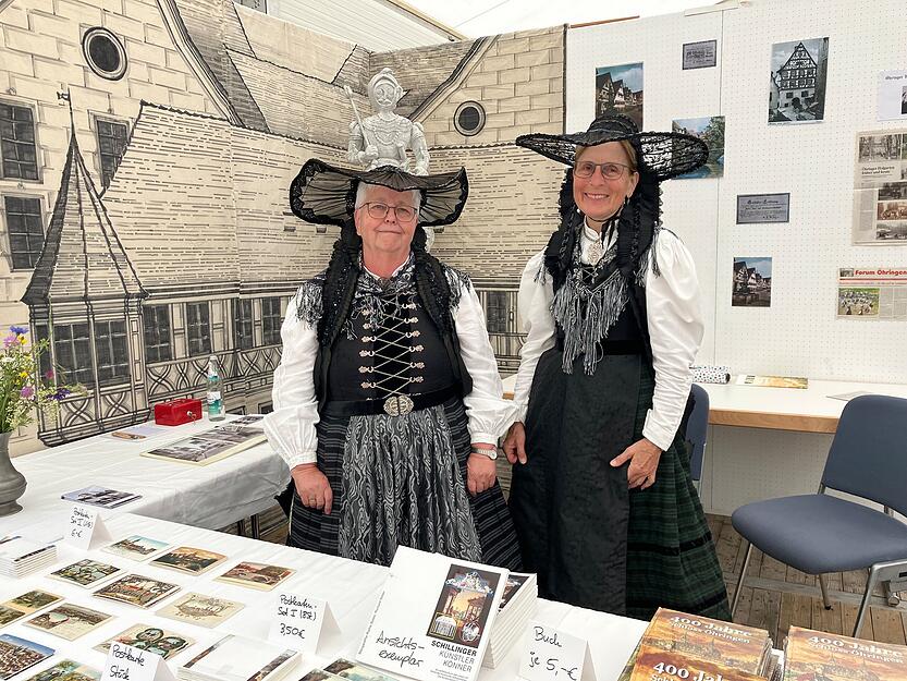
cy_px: 340
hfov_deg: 63.4
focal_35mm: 28
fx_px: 734
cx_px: 454
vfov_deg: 49.8
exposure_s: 1/170
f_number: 1.8
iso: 25
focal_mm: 3.99
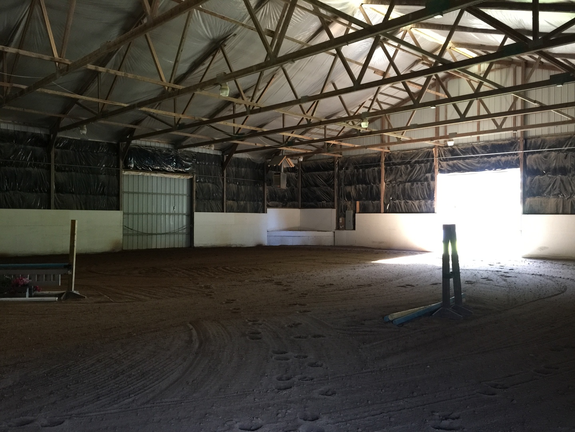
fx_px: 482
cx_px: 288
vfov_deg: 48.2
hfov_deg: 61.7
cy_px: 216
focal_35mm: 29
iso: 100
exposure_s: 1/10
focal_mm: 4.15
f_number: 2.2
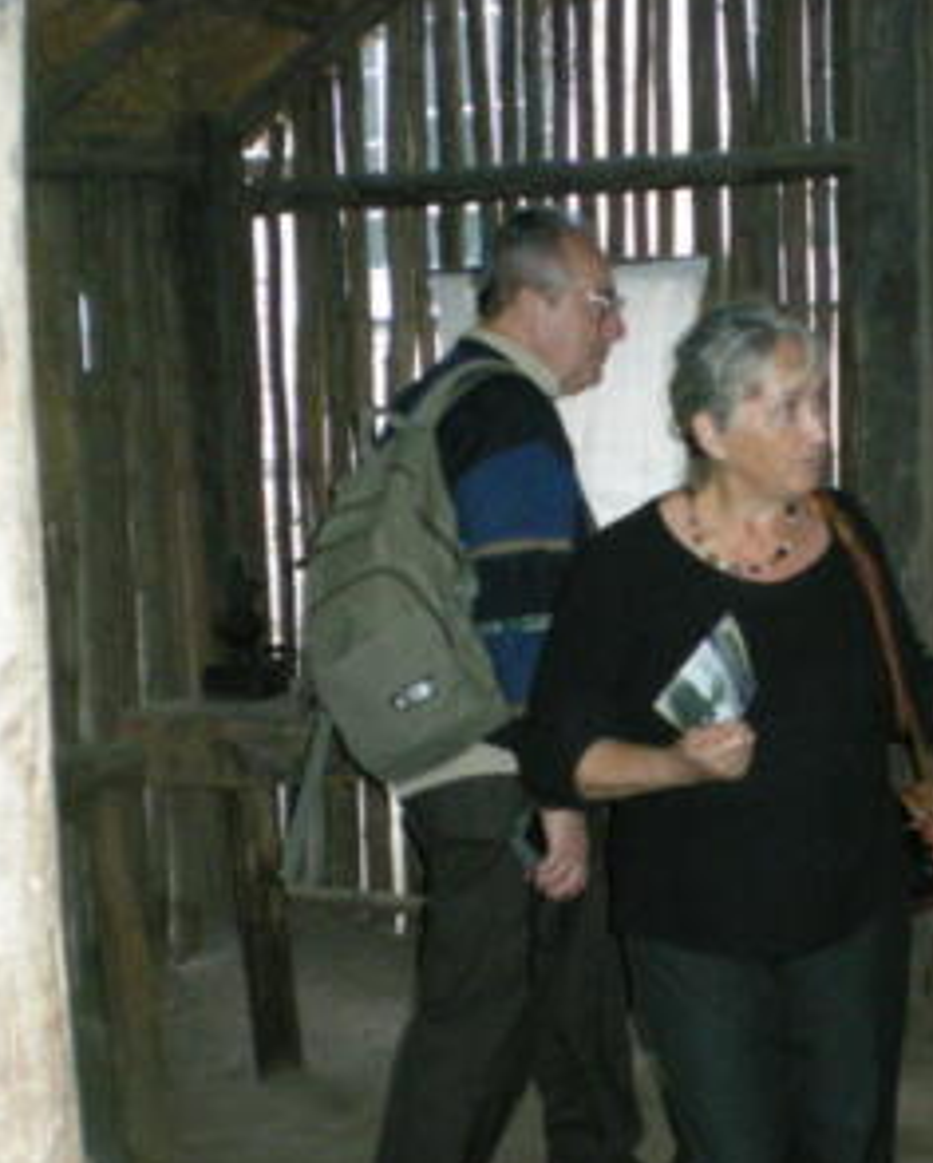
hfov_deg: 24.1
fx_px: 2170
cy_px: 726
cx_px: 625
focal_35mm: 63
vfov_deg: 29.9
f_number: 3.1
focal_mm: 6.3
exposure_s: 1/60
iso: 311
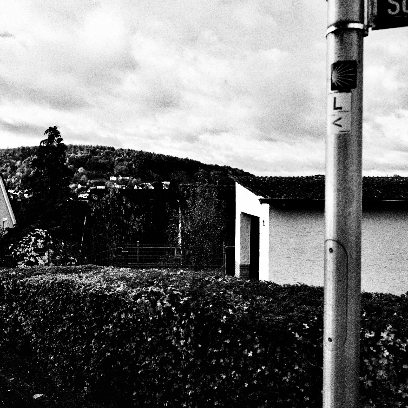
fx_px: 480
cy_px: 206
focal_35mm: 36
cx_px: 183
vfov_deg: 46.0
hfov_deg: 46.0
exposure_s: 1/160
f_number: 4
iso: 200
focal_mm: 28
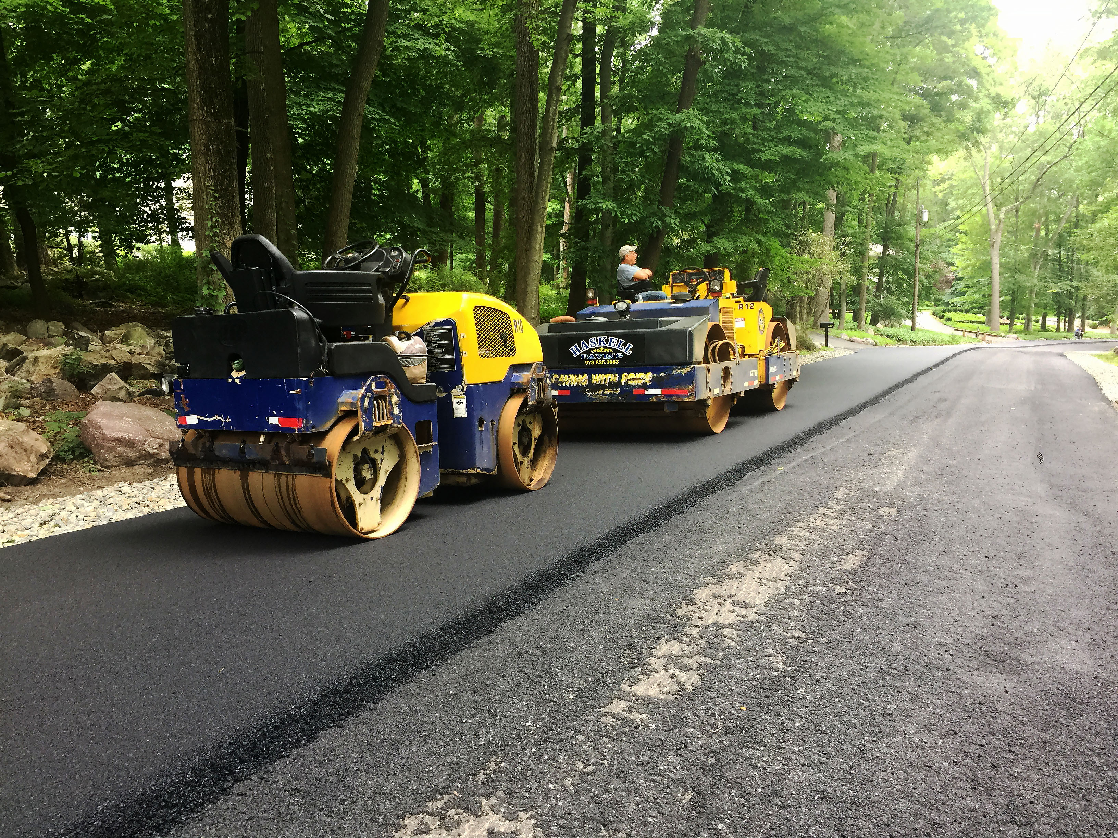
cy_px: 419
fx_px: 937
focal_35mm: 29
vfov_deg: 48.2
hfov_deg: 61.7
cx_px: 559
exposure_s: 1/40
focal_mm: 4.15
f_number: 2.2
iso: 32
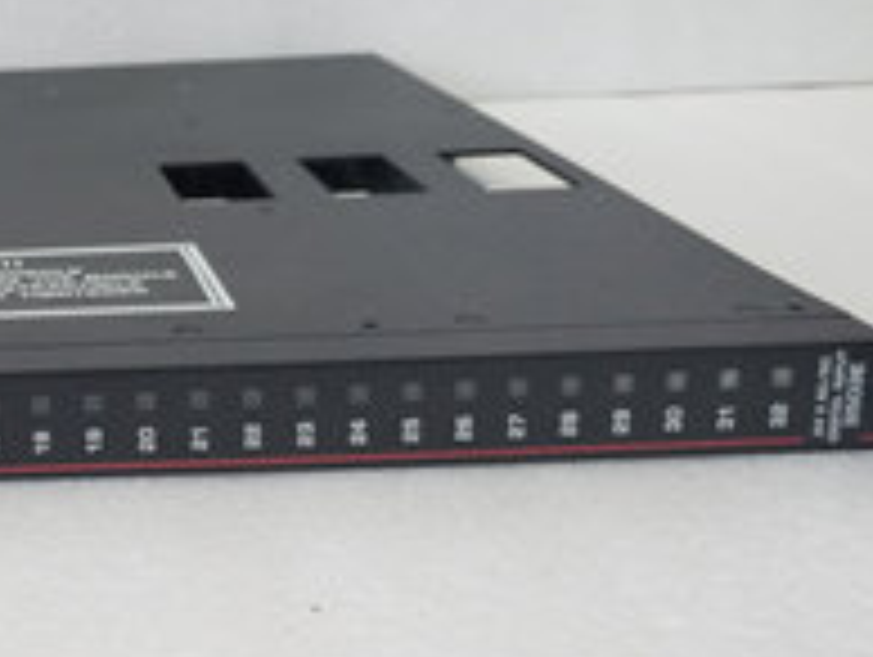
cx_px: -112
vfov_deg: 22.0
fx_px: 1692
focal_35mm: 67
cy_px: 304
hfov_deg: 26.4
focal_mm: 4.75
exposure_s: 1/50
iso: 250
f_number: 1.8
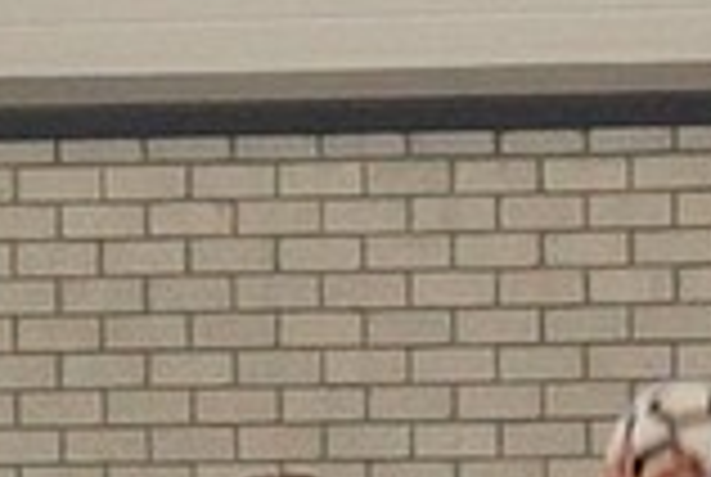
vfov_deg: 5.5
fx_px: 4986
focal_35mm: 252
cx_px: 238
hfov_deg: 8.2
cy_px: 583
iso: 800
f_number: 2.8
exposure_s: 1/250
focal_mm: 26
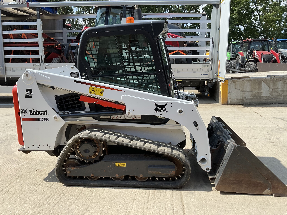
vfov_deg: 48.2
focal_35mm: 29
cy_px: 108
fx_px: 240
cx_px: 144
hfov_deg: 61.7
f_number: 1.8
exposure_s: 1/1377
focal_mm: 3
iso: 16
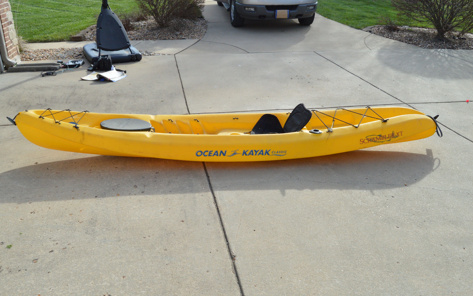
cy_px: 158
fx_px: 400
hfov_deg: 61.2
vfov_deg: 40.6
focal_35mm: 31
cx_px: 234
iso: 800
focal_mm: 20
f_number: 11
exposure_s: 1/500
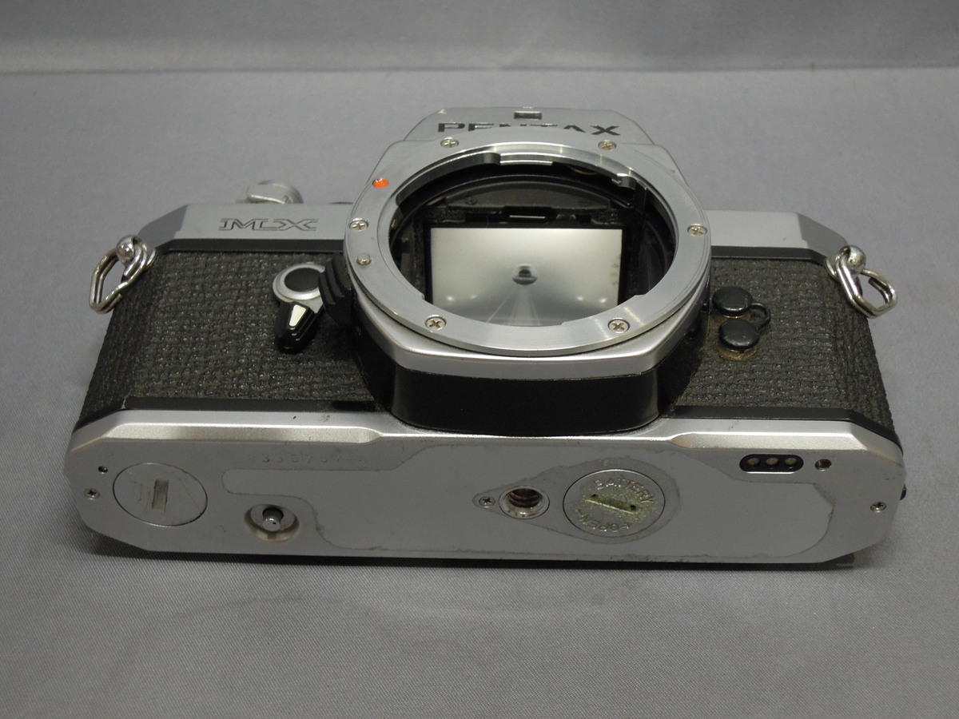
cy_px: 360
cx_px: 480
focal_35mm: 55
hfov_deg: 34.9
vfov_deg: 26.6
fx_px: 1524
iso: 400
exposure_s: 1/50
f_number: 4
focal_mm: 9.9
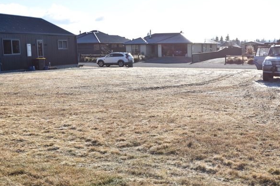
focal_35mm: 47
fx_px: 366
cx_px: 180
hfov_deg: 41.5
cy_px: 115
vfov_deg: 28.6
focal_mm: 24
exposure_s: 1/320
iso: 200
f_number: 9
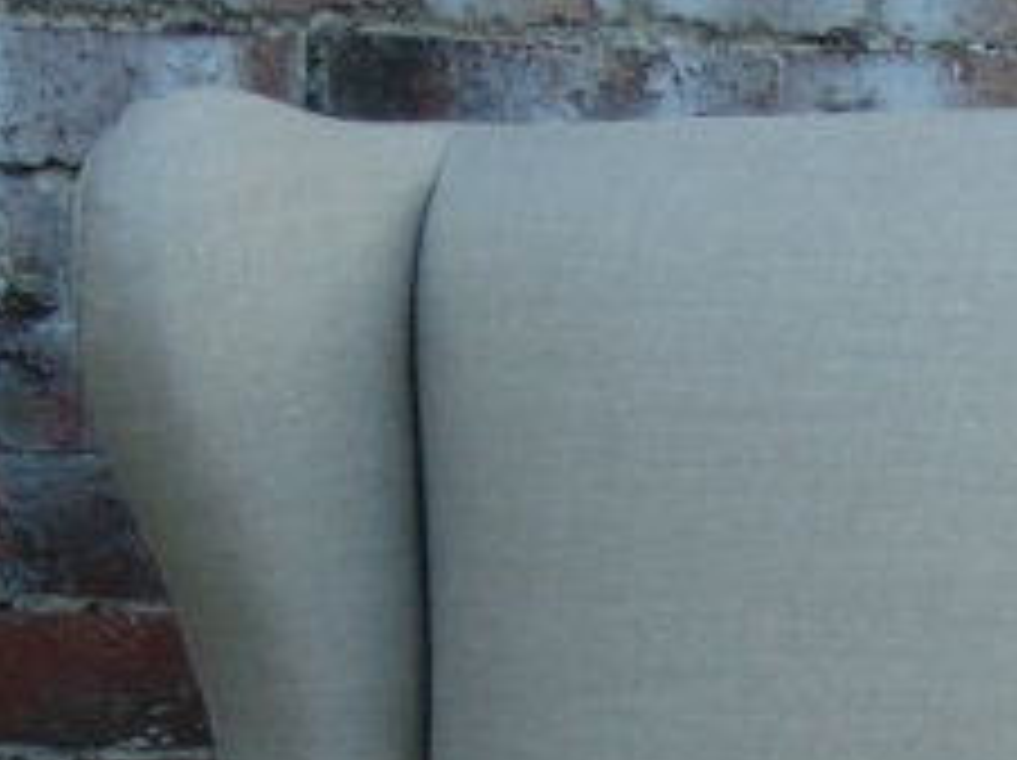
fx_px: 9450
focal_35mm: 322
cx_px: 1354
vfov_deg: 4.5
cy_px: 1650
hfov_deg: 6.1
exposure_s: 1/125
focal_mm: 12.8
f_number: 3.7
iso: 80
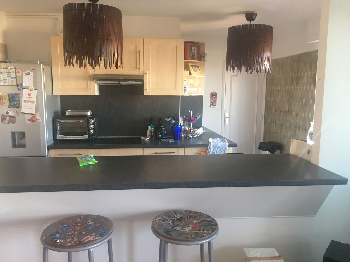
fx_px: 293
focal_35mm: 29
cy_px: 131
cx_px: 175
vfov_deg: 48.2
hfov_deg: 61.7
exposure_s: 1/17
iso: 50
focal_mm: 4.15
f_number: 2.2
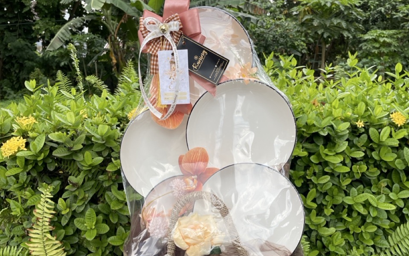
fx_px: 412
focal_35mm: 37
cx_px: 205
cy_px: 186
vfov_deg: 33.9
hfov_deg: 52.7
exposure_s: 1/1092
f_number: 1.6
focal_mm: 4.2
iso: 50
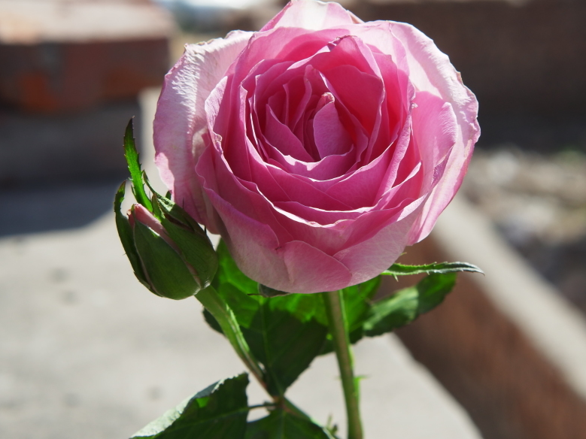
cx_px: 323
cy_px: 173
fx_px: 1913
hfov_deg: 17.4
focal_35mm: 113
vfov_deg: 13.1
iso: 200
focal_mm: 43
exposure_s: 1/320
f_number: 7.1
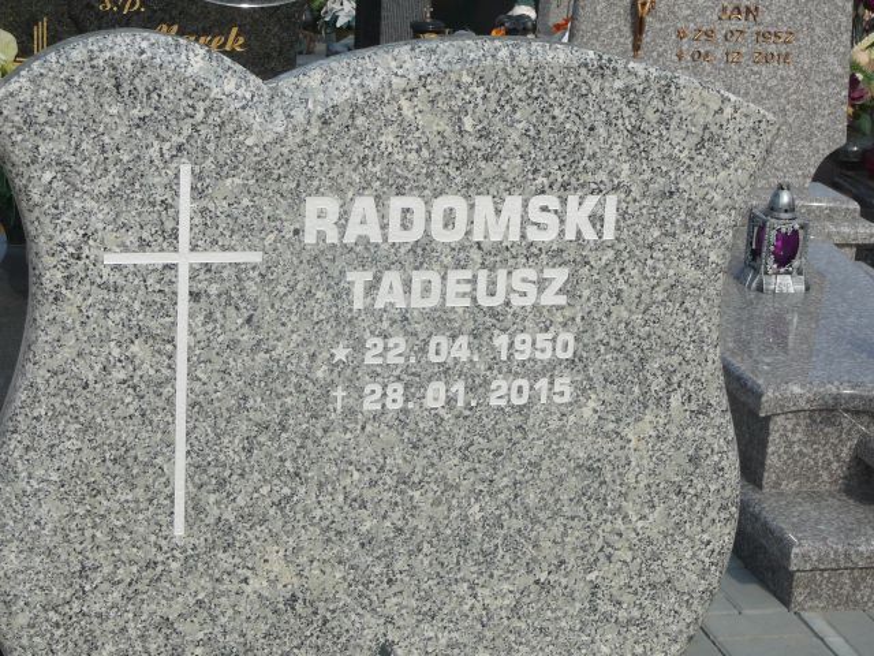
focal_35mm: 71
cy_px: 328
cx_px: 437
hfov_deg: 27.4
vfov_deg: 20.7
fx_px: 1793
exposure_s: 1/400
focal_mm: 10.5
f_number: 6.3
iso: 80
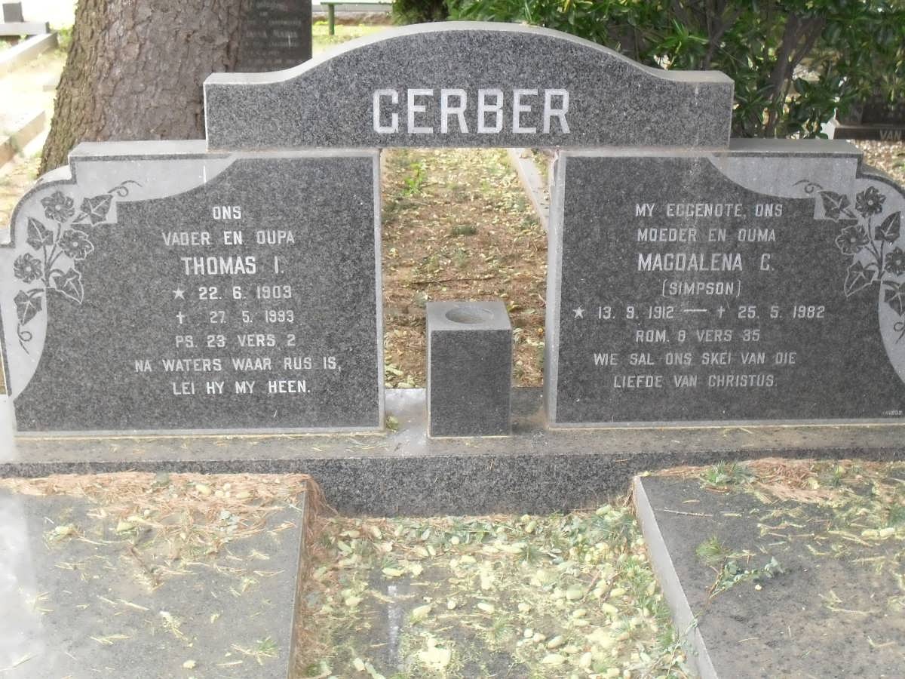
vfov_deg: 29.7
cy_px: 340
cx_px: 452
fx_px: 1281
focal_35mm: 49
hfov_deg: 38.9
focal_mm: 8.7
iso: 240
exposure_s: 1/45
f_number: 3.9
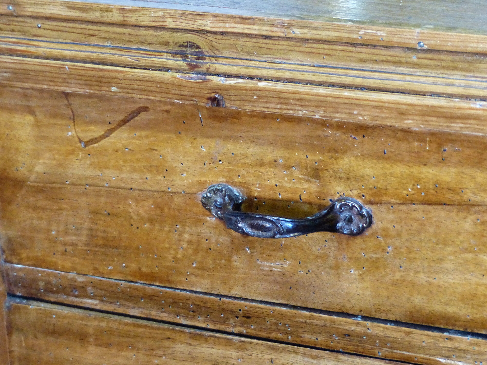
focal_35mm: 173
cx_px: 244
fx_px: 2434
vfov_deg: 8.6
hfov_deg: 11.4
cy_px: 182
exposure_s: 1/20
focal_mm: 28.3
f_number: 2.8
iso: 400
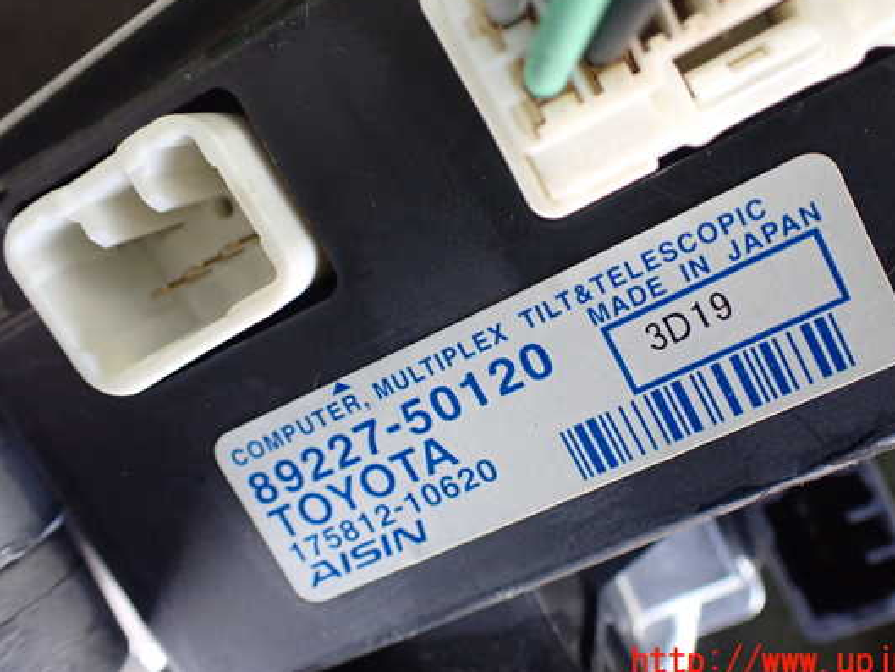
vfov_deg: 41.8
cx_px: 506
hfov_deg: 53.8
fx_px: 879
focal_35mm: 34
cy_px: 303
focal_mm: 5.4
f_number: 2.3
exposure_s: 1/100
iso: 800
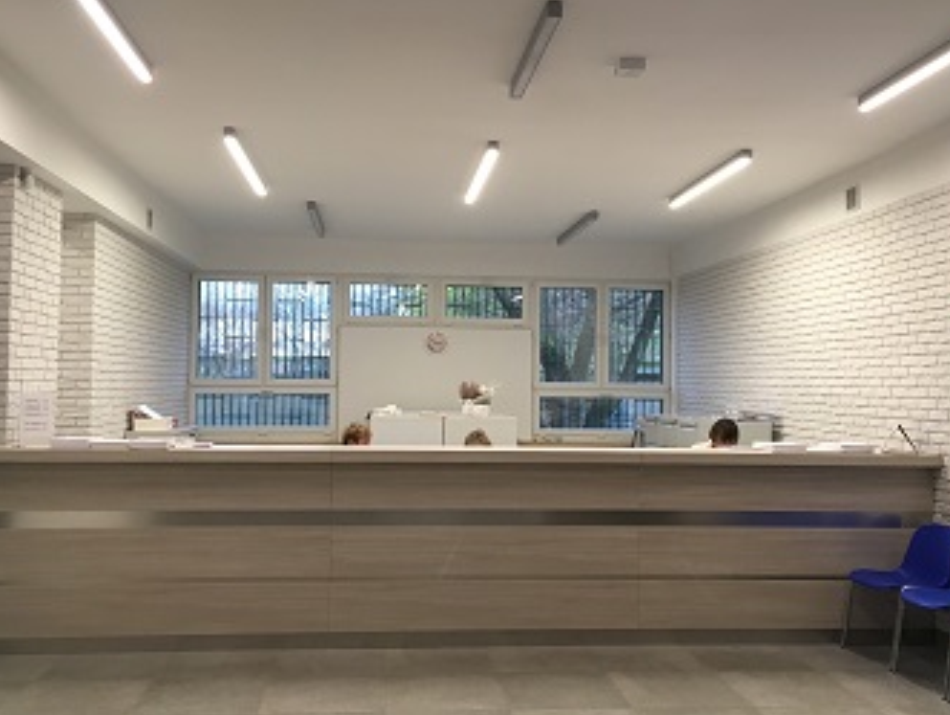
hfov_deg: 52.6
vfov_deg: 40.8
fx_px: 962
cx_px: 465
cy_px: 350
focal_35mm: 35
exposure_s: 1/33
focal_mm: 4.15
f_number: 2.2
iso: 50
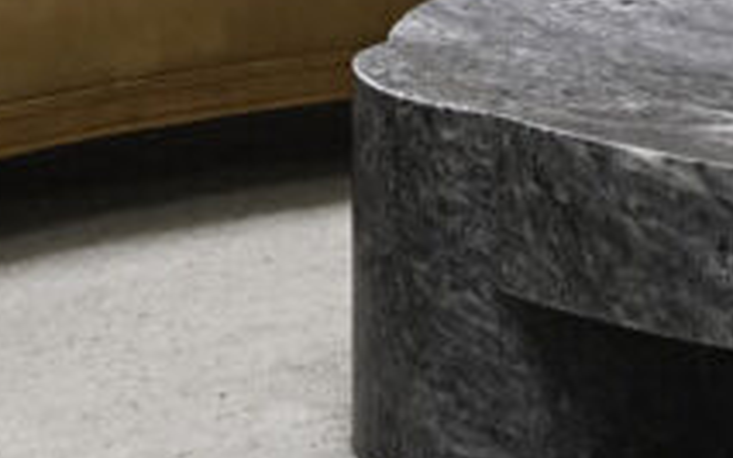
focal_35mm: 208
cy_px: -715
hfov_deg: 10.1
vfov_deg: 6.0
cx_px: 404
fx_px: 4154
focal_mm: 35
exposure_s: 1/40
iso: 110
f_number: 4
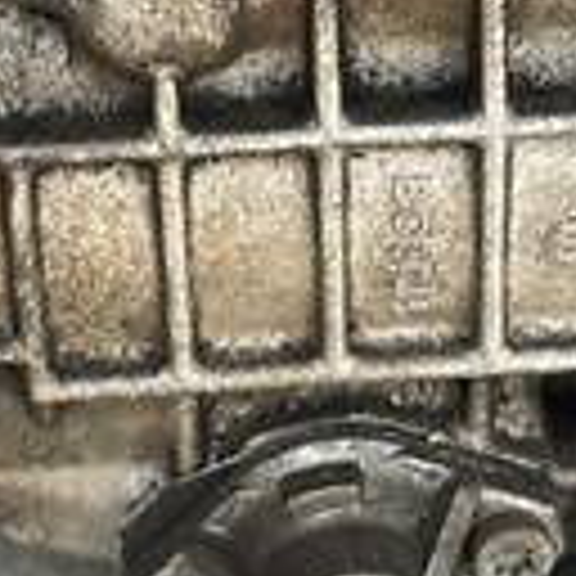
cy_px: 50
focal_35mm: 115
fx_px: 2165
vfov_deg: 15.0
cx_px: 306
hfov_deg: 15.2
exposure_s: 1/122
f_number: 1.6
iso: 32
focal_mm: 5.1
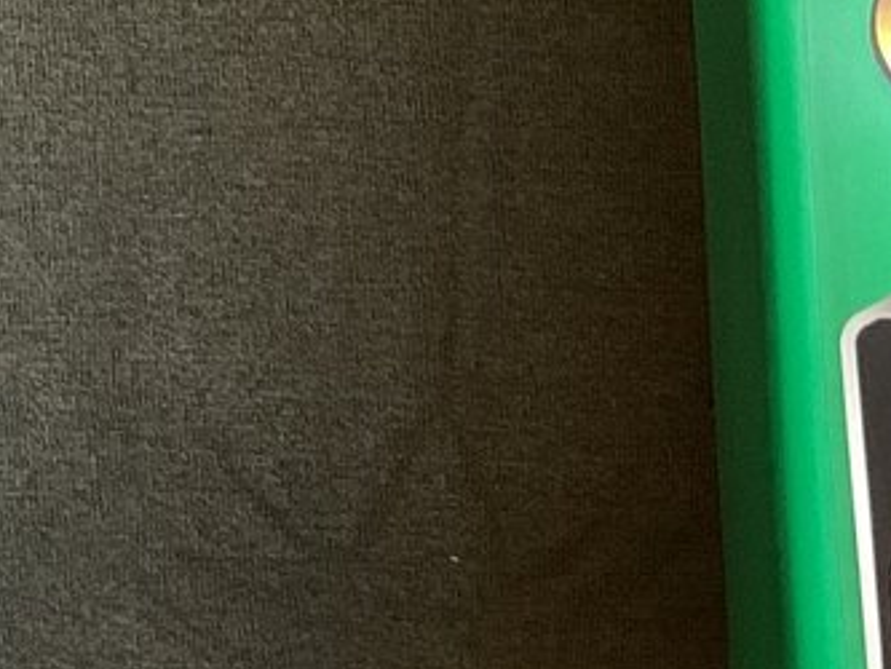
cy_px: 638
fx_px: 3631
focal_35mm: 141
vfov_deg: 10.5
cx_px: 1612
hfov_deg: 12.7
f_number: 2.4
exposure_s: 1/50
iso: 50
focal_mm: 3.3
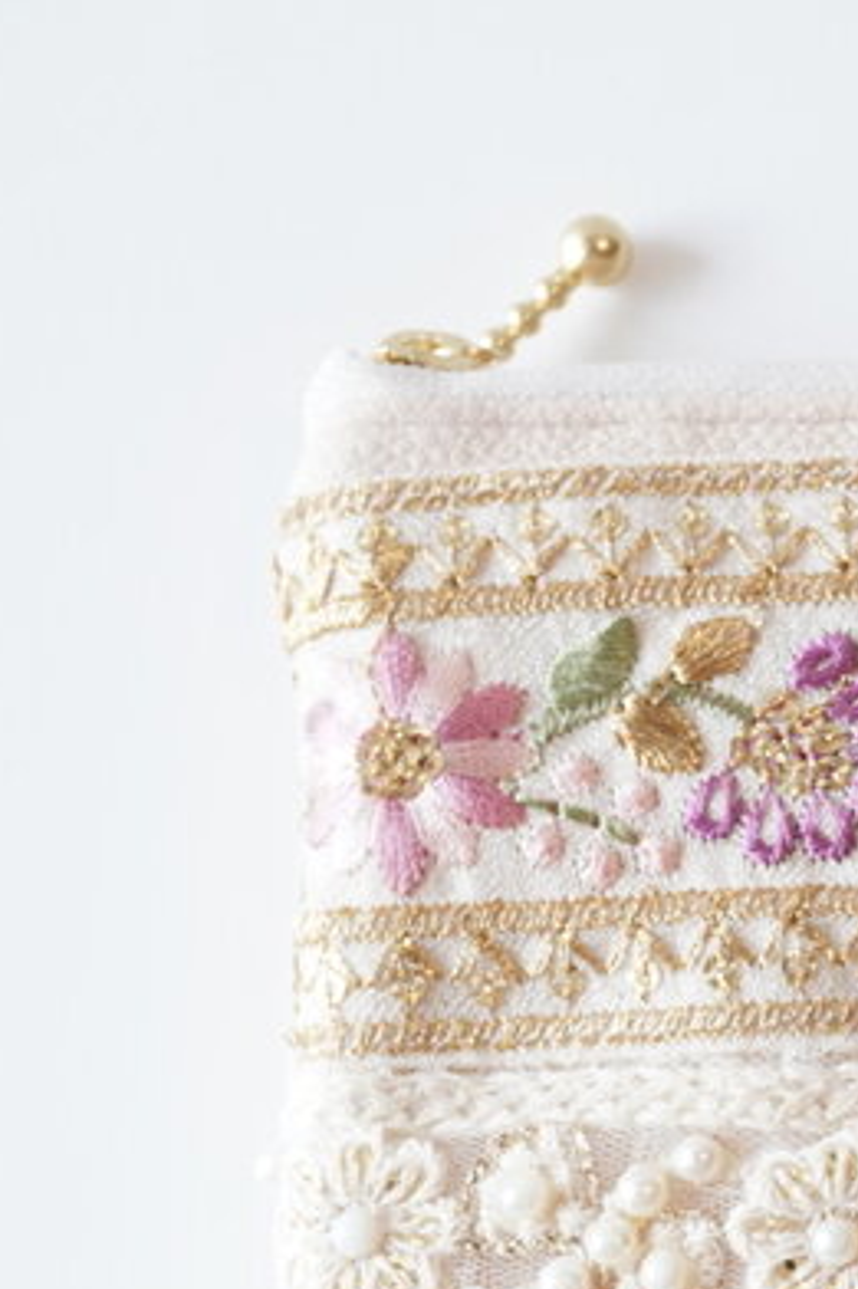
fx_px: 3936
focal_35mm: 110
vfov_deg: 18.5
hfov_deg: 12.1
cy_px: 996
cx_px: 1077
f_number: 5.6
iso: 400
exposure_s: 1/50
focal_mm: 30
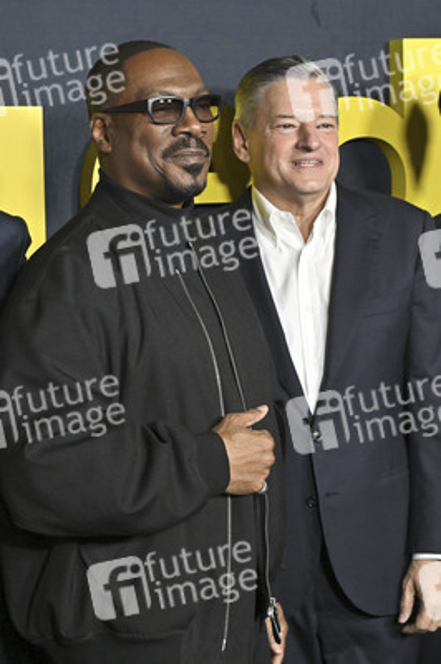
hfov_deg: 13.8
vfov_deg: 20.6
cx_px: 220
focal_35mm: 99
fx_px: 1822
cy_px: 332
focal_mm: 66
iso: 2500
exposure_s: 1/320
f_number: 5.6
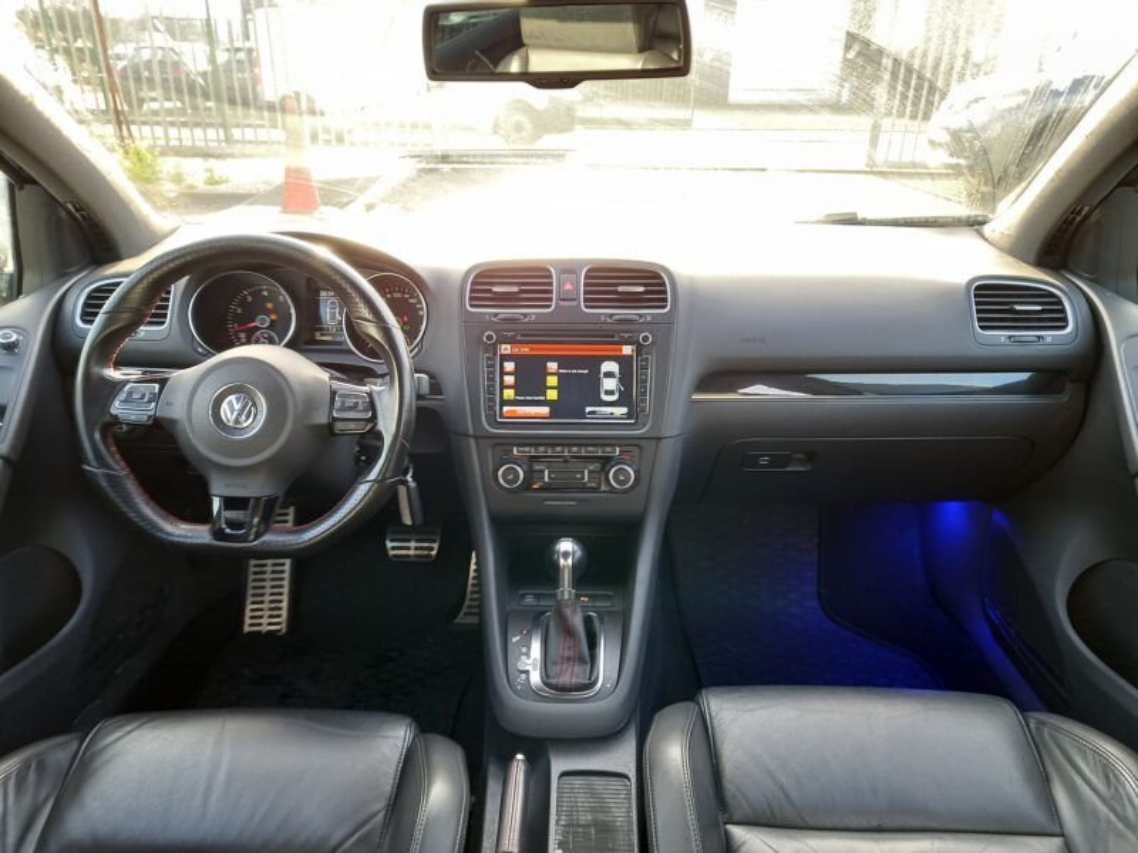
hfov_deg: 69.4
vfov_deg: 54.9
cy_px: 426
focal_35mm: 25
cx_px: 569
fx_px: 822
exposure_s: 1/50
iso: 125
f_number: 2
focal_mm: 4.6
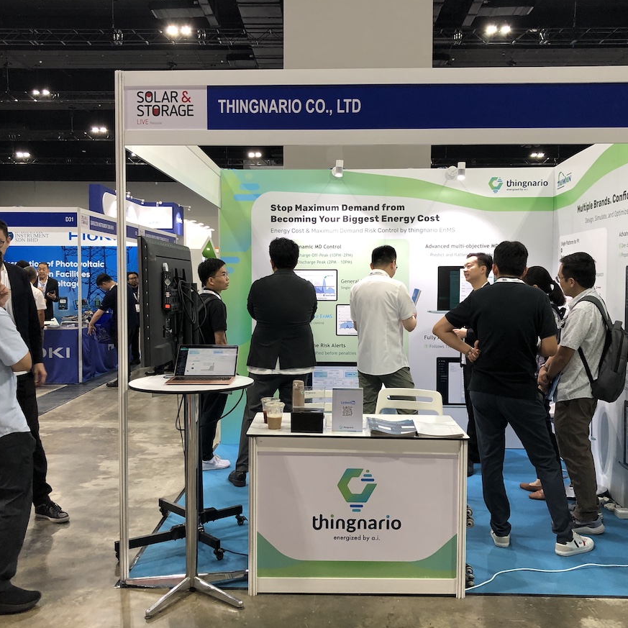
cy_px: 321
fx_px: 698
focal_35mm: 34
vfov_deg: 48.4
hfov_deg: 48.4
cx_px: 310
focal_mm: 3.99
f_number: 1.8
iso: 40
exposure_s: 1/26
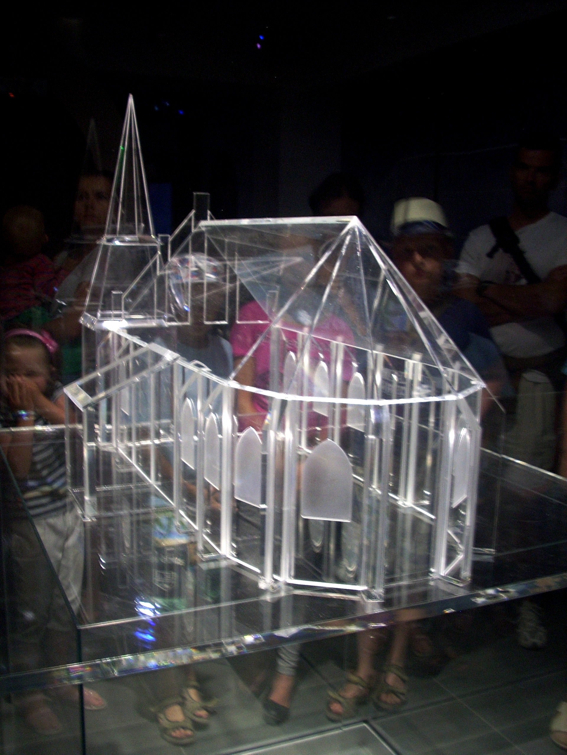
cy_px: 378
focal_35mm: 37
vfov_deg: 50.1
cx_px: 284
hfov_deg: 38.7
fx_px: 808
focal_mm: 6.2
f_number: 2.8
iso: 218
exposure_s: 1/4
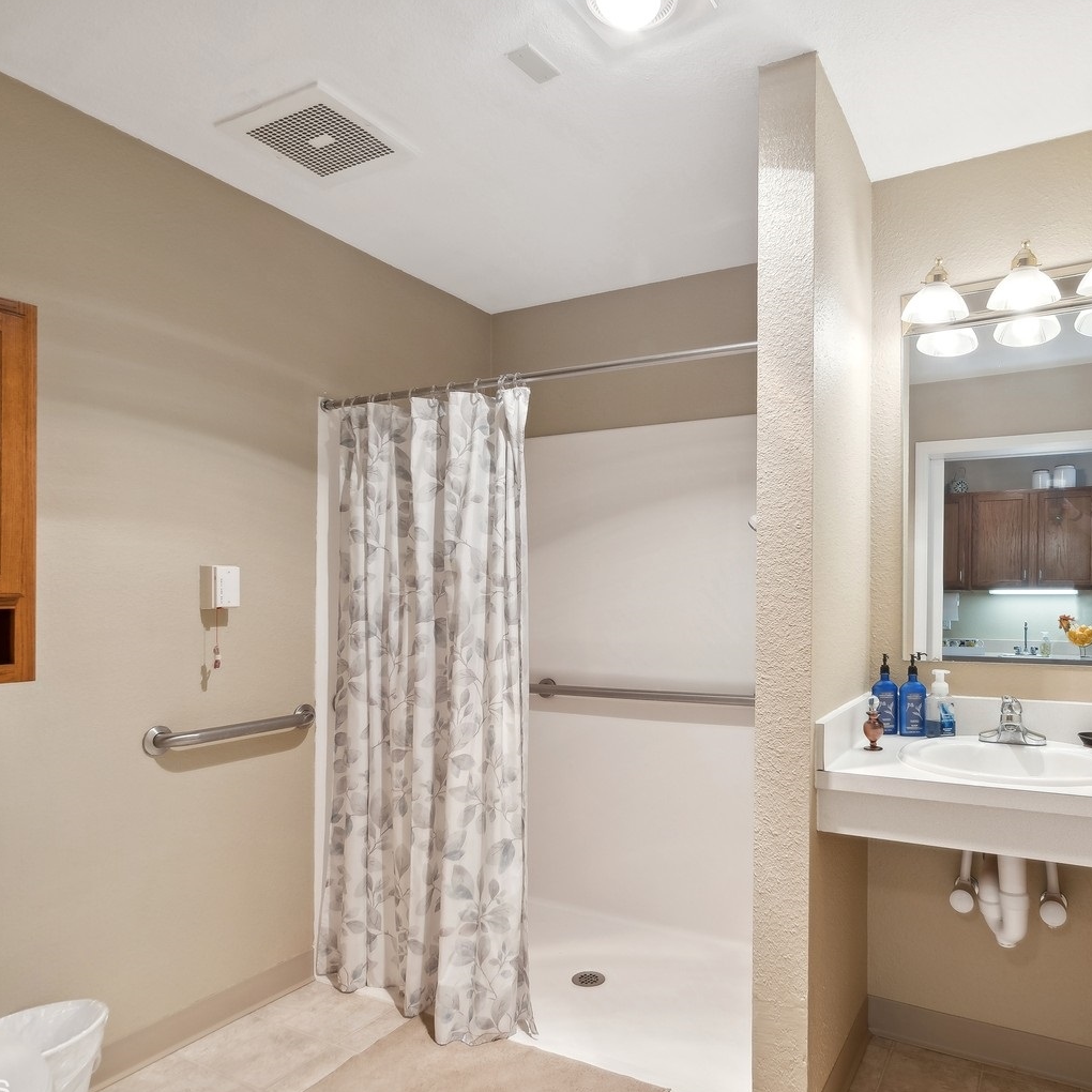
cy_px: 544
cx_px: 644
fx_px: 714
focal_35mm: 20
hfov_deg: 74.2
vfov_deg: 74.8
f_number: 8
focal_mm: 10
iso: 200
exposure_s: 1/3.33
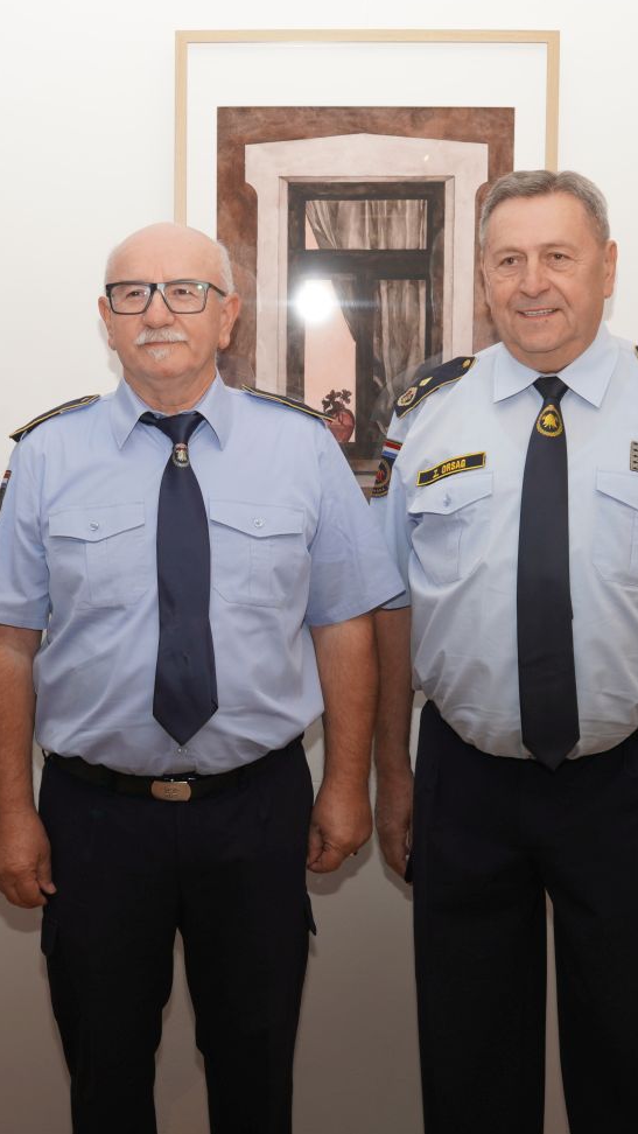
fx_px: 1717
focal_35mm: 57
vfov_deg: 36.5
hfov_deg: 21.0
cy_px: 562
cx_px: 208
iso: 200
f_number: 4.5
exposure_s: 1/200
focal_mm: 23.8
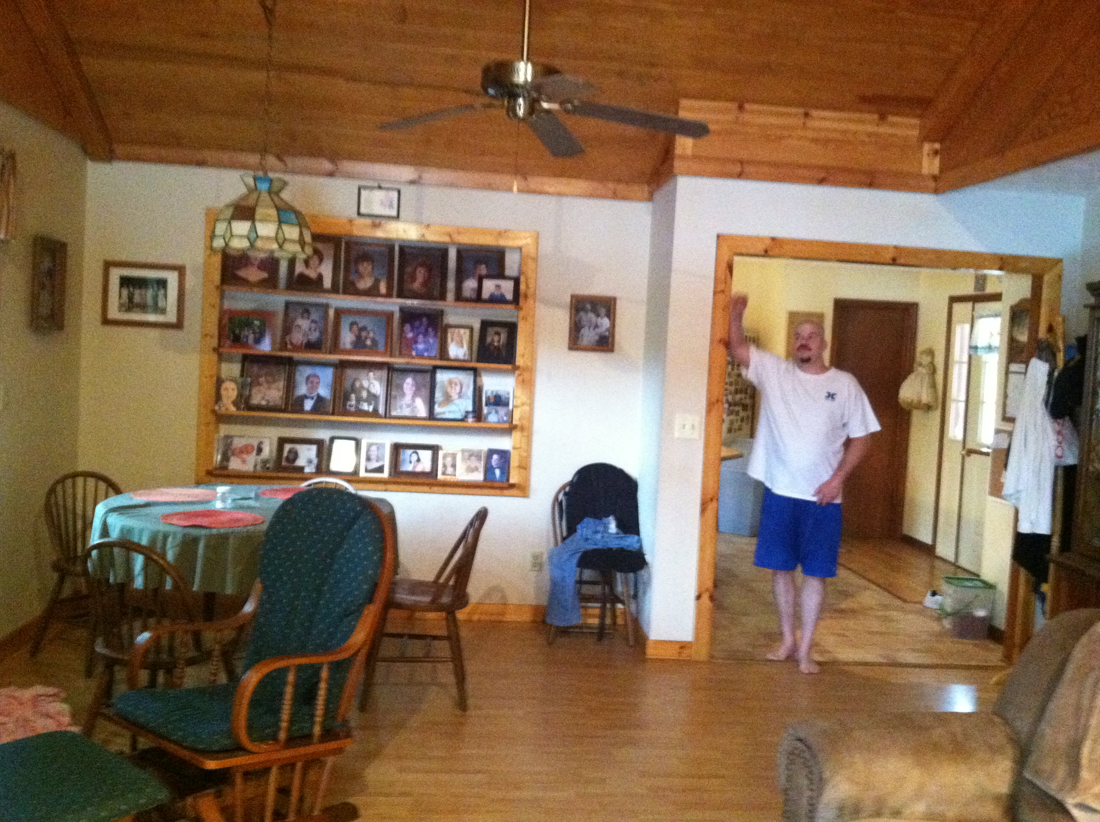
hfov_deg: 52.7
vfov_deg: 40.6
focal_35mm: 35
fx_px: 1111
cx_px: 550
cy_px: 411
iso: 1000
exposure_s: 1/15
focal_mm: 3.85
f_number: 2.8
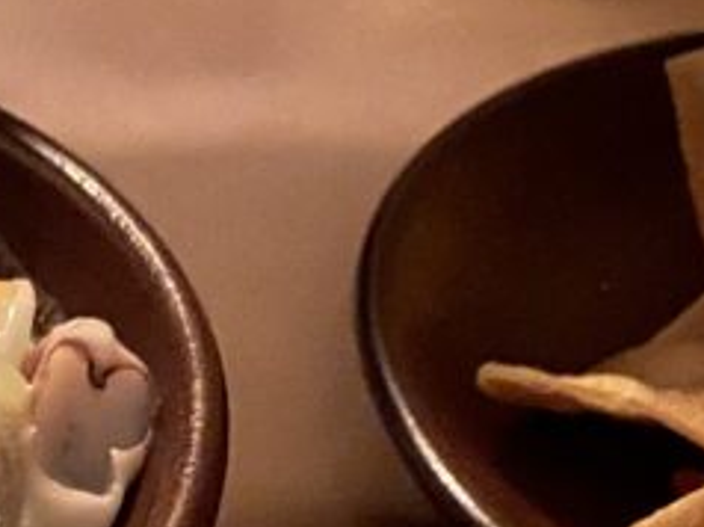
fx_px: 2275
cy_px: 551
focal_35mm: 112
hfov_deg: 17.2
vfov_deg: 13.0
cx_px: 6
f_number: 1.8
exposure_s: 1/4
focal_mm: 4.25
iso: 640
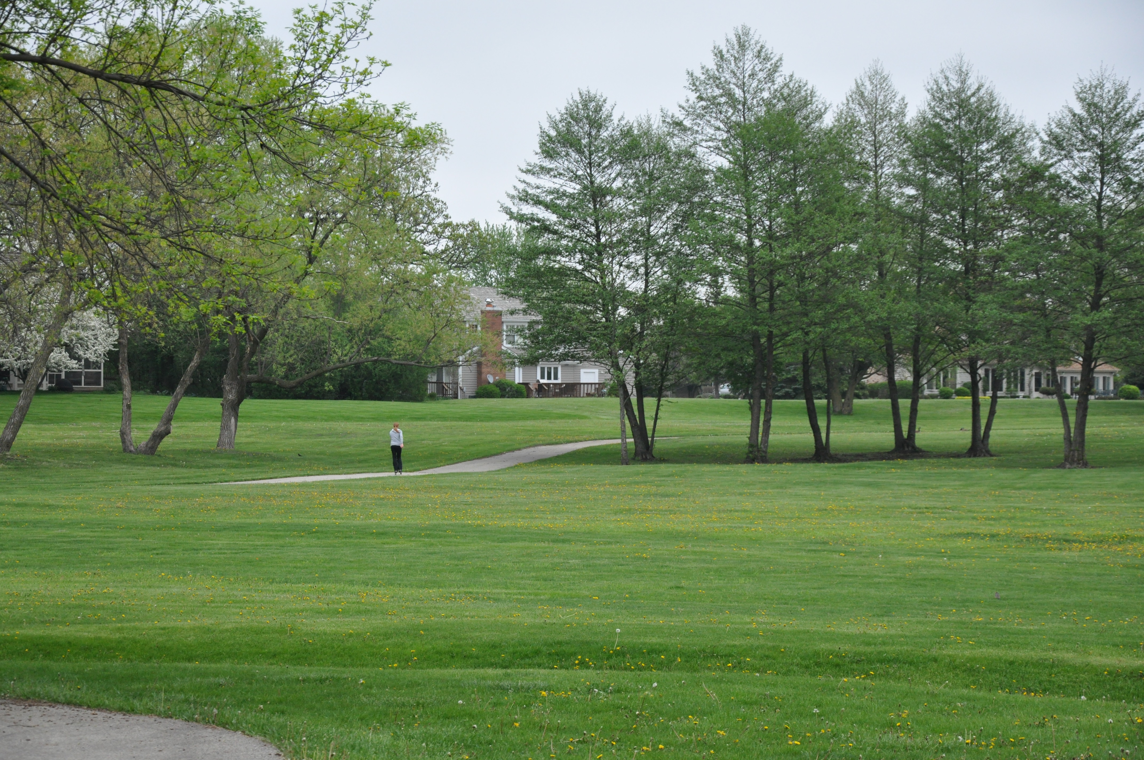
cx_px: 572
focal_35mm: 105
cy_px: 380
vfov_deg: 13.0
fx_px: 3333
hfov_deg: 19.5
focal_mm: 70
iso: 1000
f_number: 6.3
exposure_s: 1/640
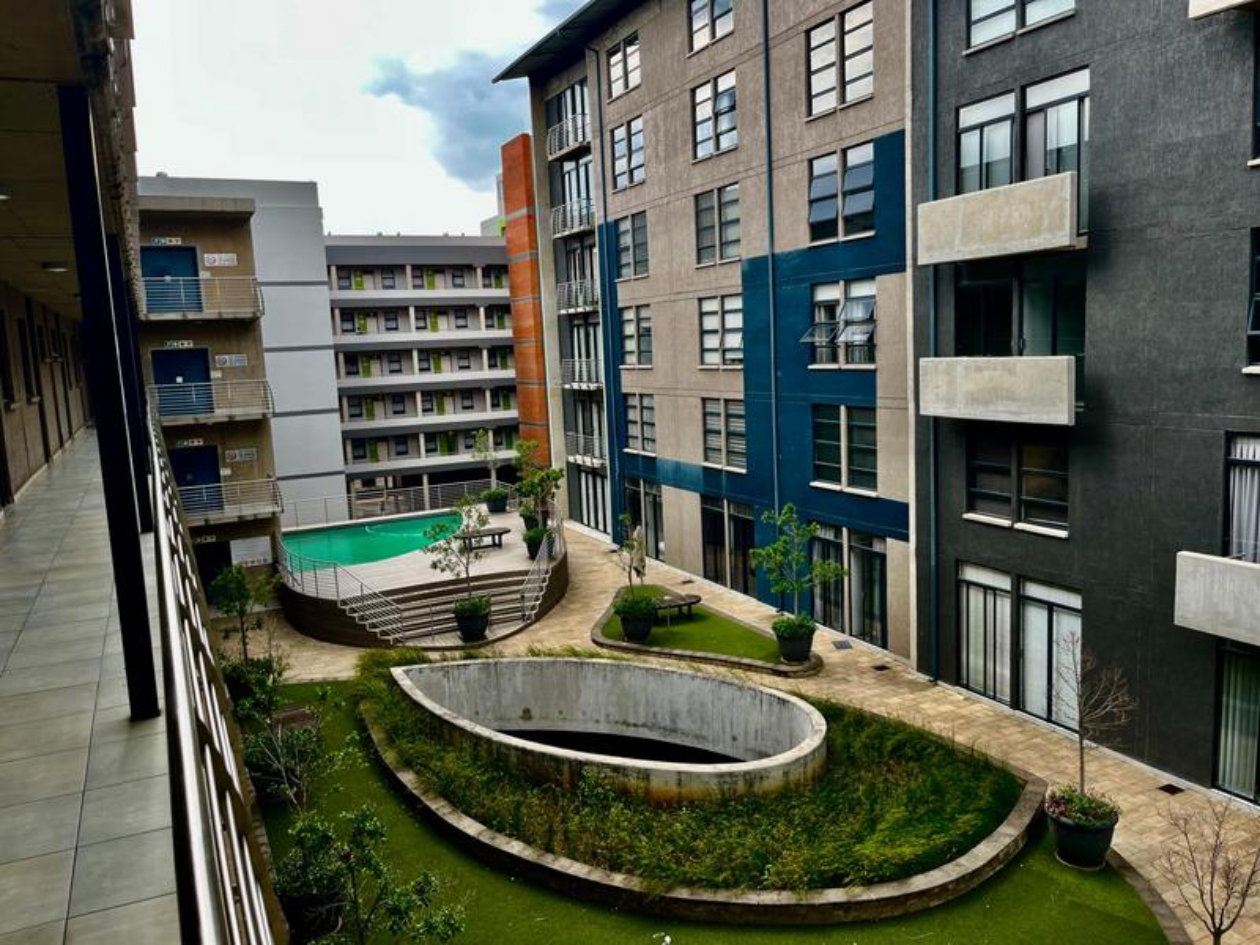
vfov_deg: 53.1
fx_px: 946
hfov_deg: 67.3
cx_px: 630
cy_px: 472
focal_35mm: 26
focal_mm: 5.1
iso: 40
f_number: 1.6
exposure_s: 1/212
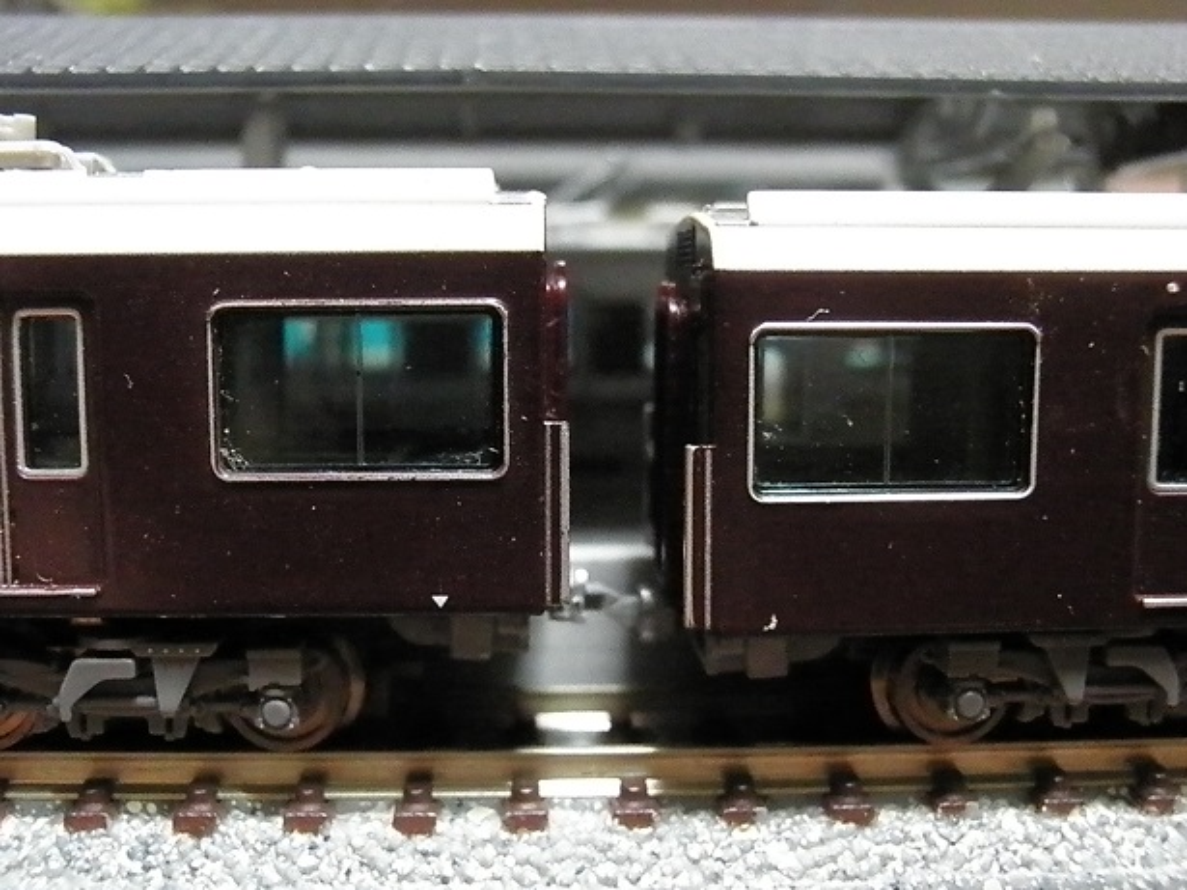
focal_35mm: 41
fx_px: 1406
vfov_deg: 35.1
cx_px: 594
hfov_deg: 45.8
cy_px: 445
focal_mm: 7.3
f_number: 3.9
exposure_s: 1/50
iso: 3200
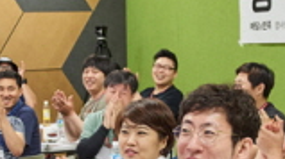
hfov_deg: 20.7
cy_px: 159
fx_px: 777
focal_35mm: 103
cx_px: 91
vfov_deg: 11.6
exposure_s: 1/100
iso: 1000
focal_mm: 26
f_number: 4.5
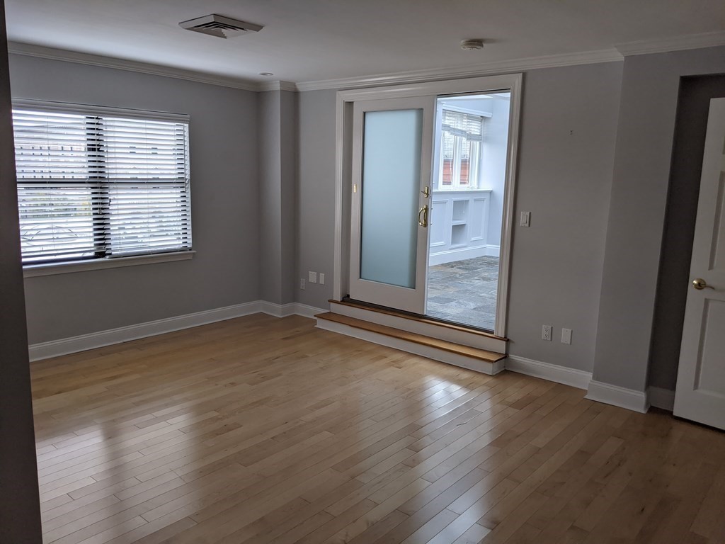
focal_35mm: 27
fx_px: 565
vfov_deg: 51.4
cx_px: 362
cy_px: 272
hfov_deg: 65.3
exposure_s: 1/179
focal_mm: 4.44
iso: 40
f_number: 1.8
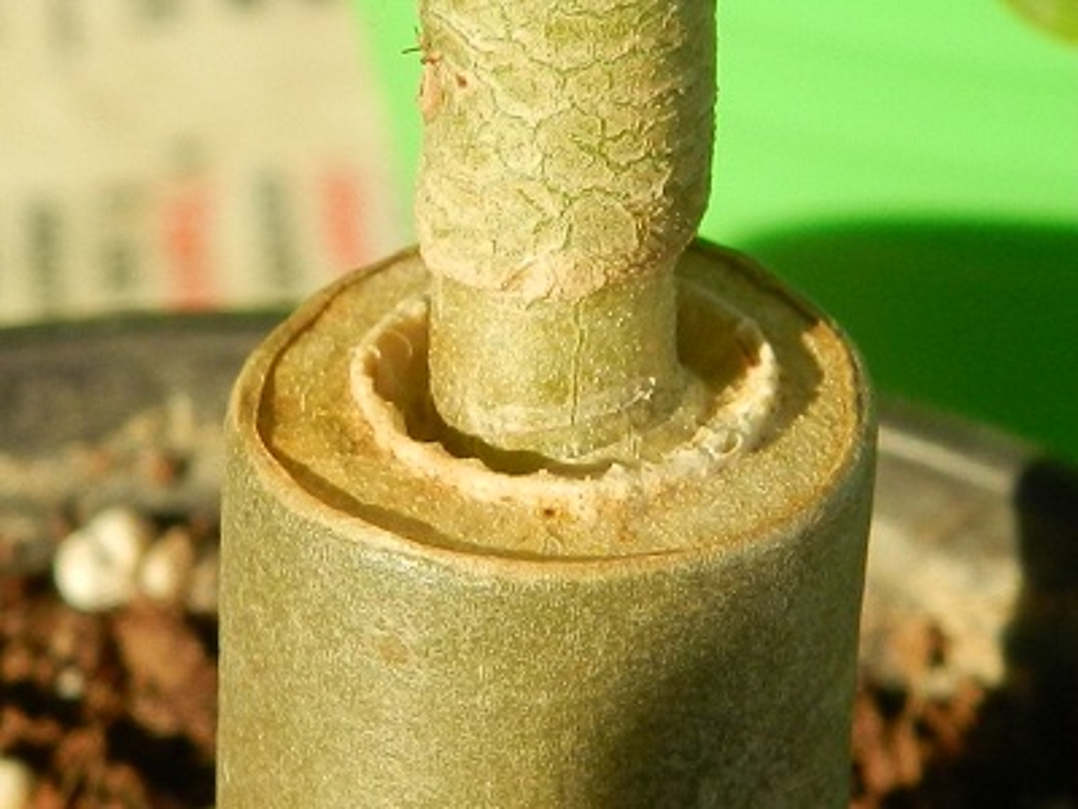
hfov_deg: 56.8
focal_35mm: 32
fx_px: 997
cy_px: 404
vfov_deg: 44.2
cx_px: 539
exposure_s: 1/400
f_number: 3.7
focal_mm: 5.6
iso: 160
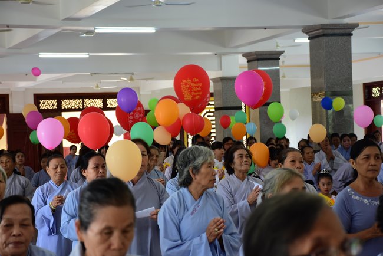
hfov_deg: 21.9
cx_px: 192
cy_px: 128
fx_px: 990
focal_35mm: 93
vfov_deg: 14.7
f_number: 5
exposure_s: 1/60
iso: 800
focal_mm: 62
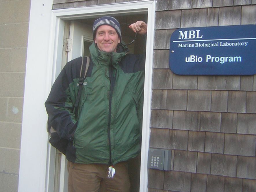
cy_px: 64
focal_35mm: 52
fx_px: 385
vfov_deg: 27.9
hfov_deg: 36.6
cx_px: 157
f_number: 2.6
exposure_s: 1/34.1
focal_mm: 4.7
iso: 50
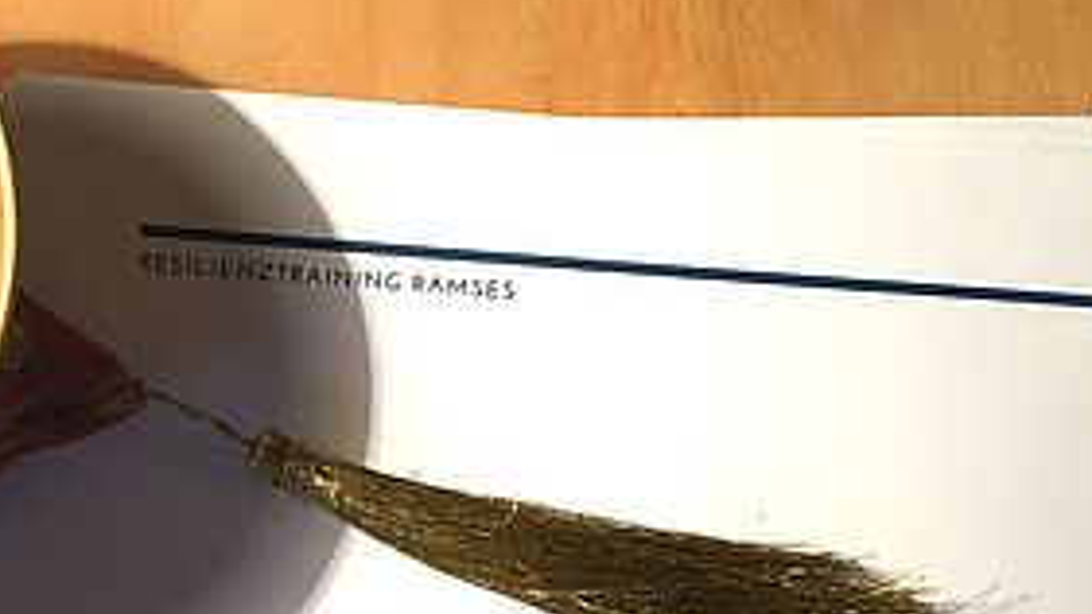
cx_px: 167
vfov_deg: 16.0
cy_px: 699
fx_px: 2114
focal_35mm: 73
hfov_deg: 28.2
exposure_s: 1/33
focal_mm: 4.15
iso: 50
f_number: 2.2
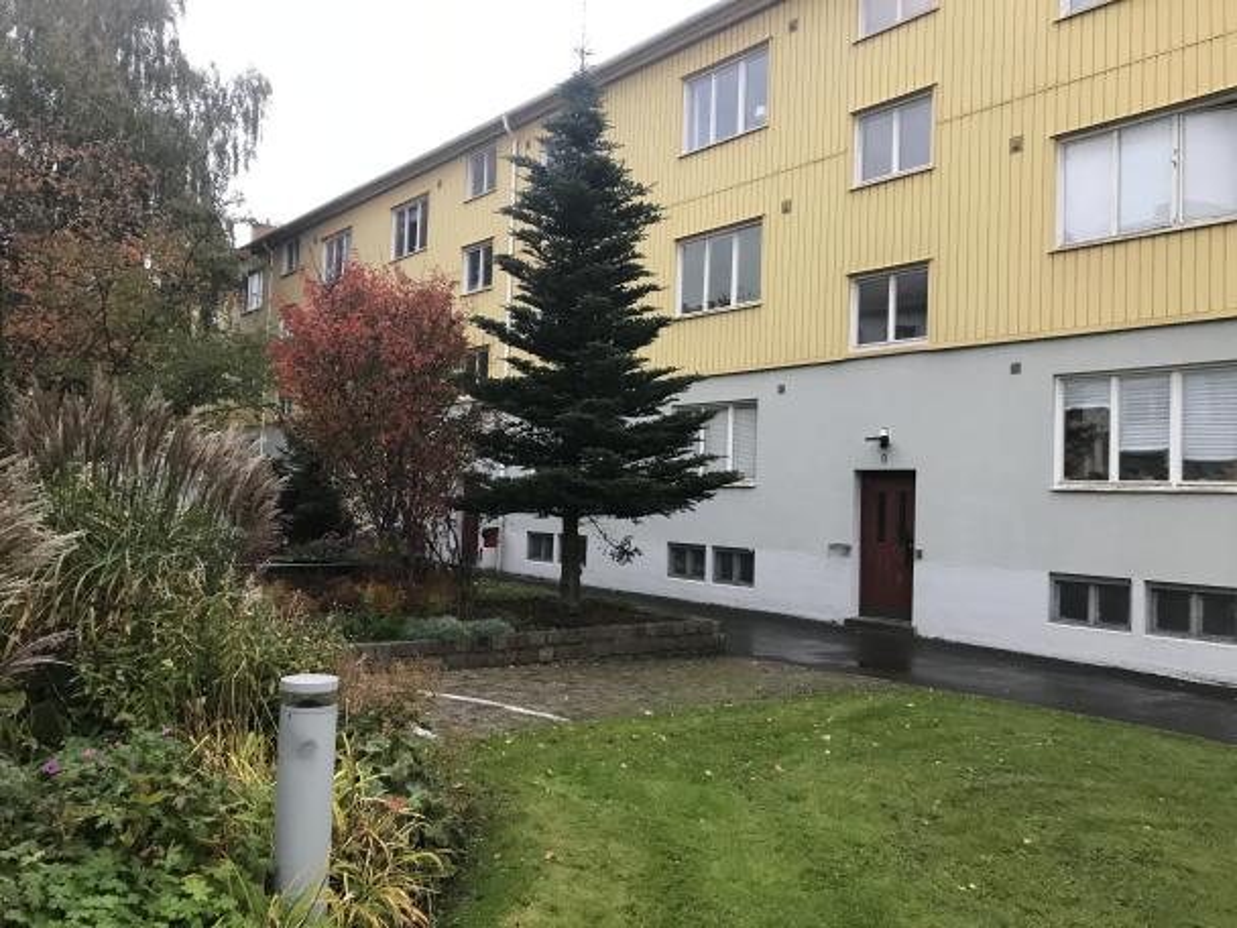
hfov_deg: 63.4
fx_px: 1001
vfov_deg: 49.7
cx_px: 618
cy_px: 464
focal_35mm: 28
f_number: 1.8
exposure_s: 1/25
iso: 40
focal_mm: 3.99
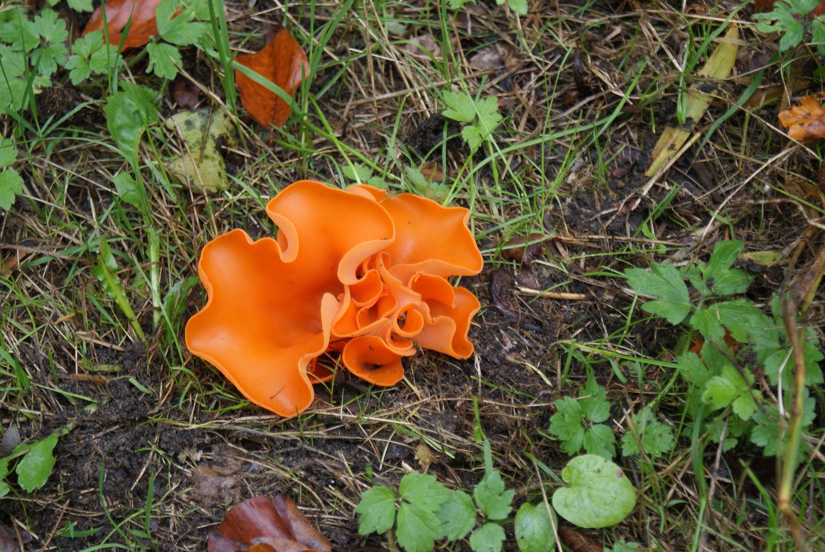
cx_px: 412
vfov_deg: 13.1
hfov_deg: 19.4
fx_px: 2409
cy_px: 276
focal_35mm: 105
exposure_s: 1/125
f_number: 5.6
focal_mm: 70
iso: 320
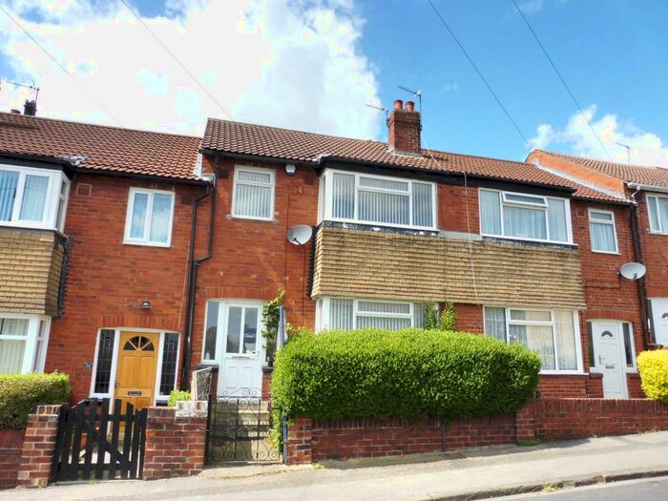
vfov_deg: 56.8
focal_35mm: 24
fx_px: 463
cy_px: 250
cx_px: 334
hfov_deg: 71.6
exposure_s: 1/640
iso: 100
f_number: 4
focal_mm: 4.3
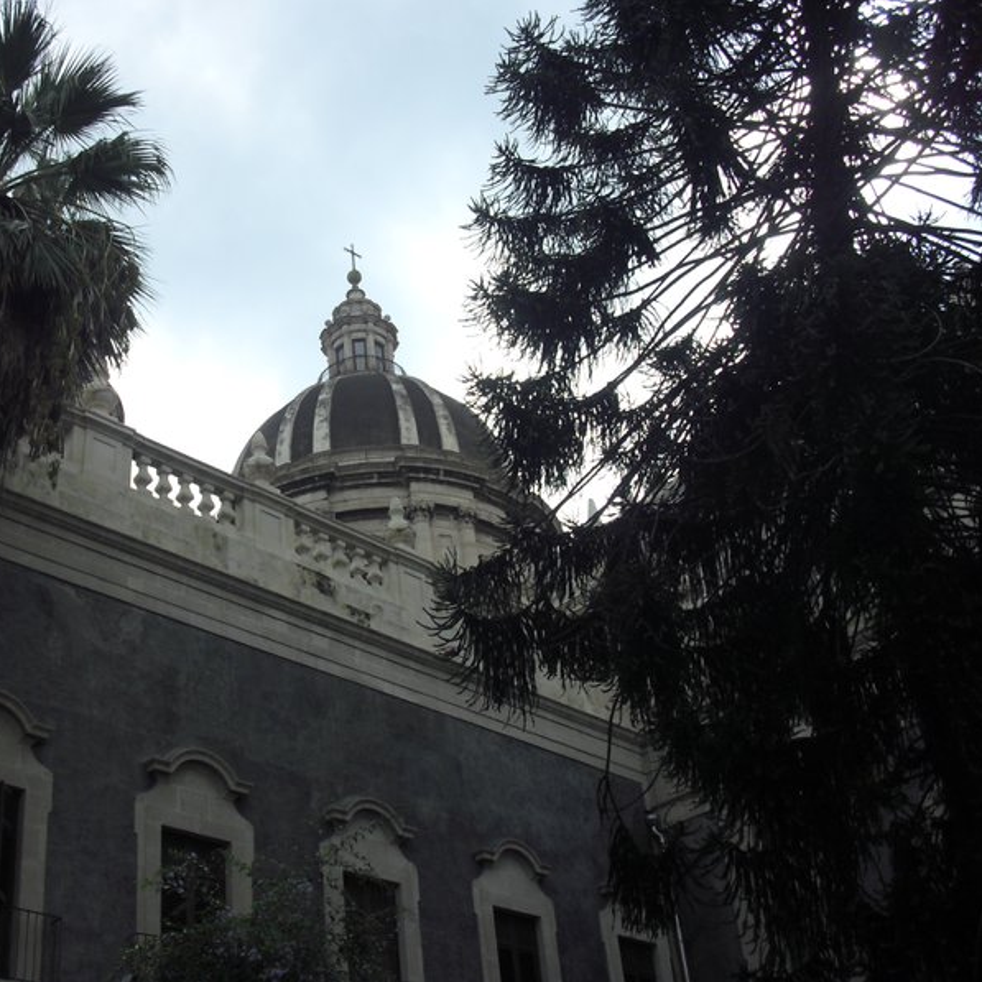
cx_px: 357
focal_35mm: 45
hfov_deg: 37.3
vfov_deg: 37.6
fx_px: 1444
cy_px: 490
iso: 100
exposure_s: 1/160
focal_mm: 6.2
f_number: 8
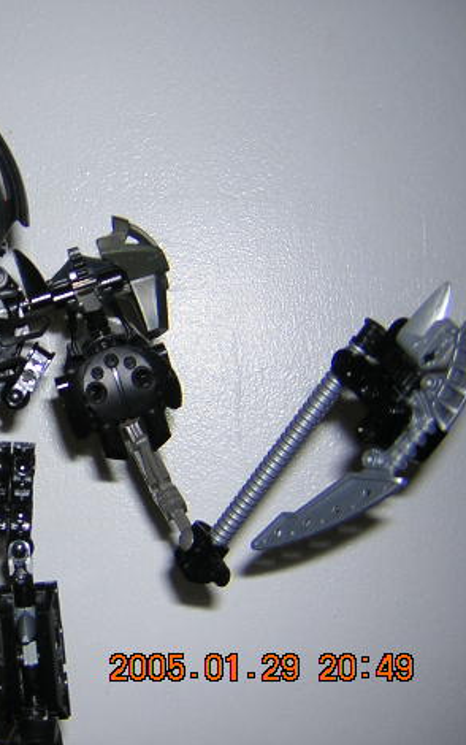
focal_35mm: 52
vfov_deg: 38.9
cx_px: -36
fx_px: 1056
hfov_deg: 23.5
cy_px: 366
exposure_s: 1/60.1
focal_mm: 4.7
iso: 100
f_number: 2.6
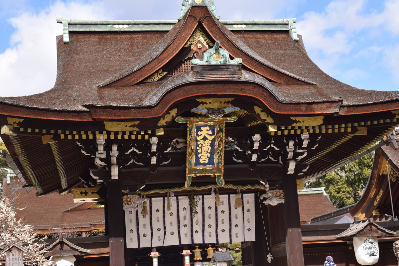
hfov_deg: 35.1
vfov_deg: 23.8
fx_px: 632
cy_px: 133
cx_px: 200
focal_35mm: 57
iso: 400
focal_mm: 38
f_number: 9
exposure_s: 1/640
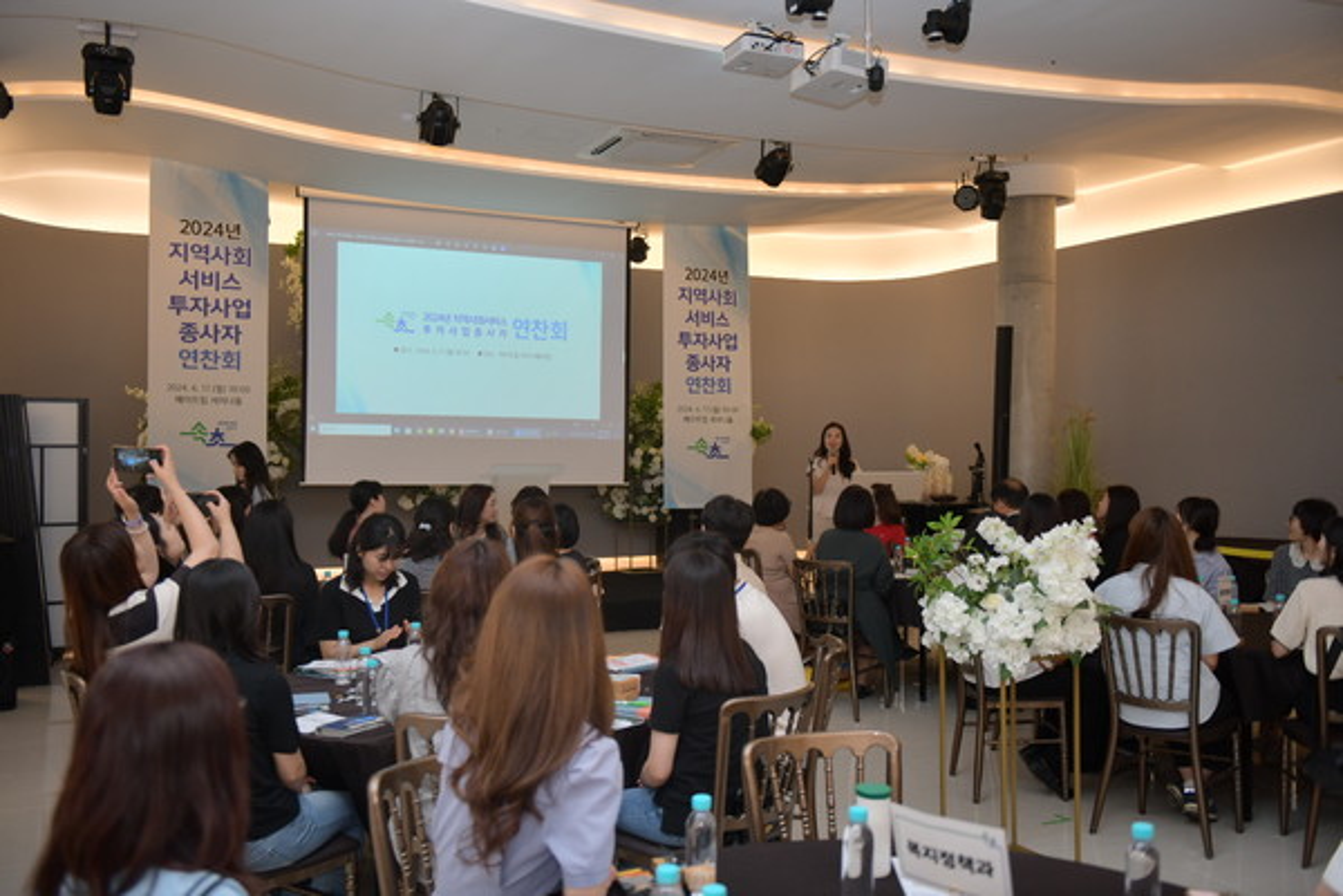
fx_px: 1194
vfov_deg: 41.1
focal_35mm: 32
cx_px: 672
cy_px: 448
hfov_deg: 58.7
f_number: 2.8
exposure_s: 1/320
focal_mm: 32
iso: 500
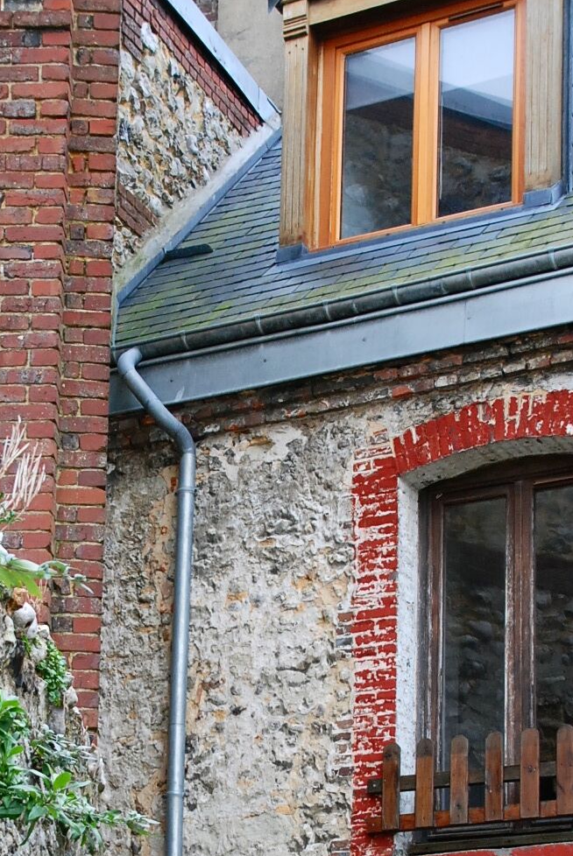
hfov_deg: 13.6
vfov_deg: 19.9
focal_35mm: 101
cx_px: 189
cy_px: 719
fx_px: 2406
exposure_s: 1/200
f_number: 7.1
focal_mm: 34
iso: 640
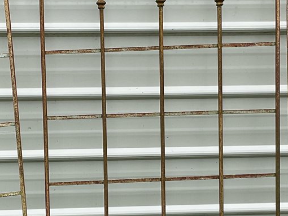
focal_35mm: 86
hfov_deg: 22.7
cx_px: 139
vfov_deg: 17.2
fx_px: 716
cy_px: 131
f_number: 1.8
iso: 16
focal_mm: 3
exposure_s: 1/606
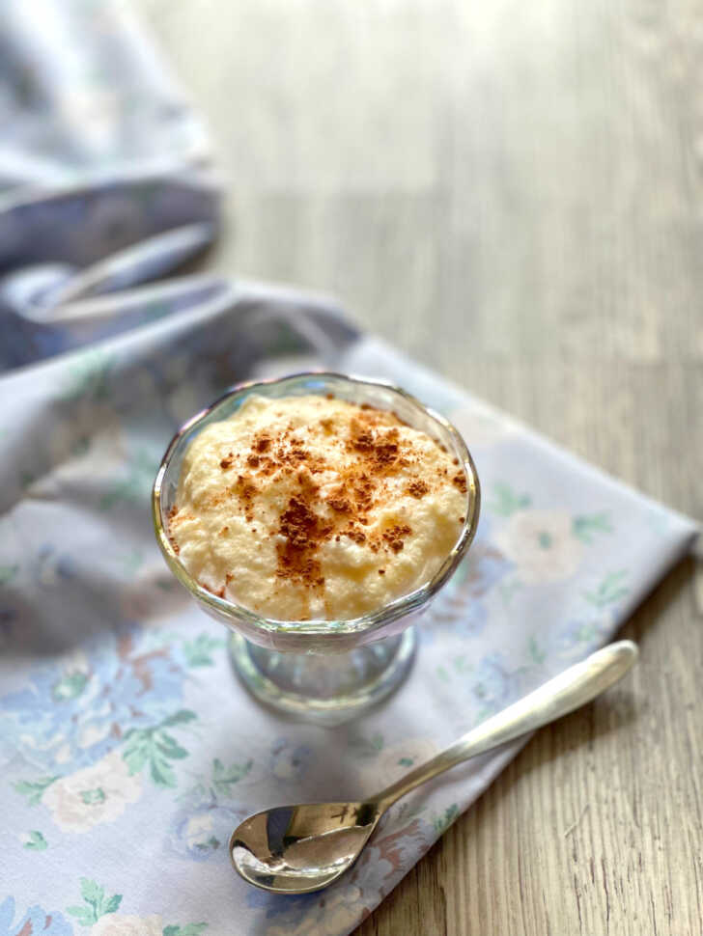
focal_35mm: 77
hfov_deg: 19.1
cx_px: 352
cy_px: 468
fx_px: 2084
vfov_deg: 25.3
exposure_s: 1/121
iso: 250
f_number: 2.8
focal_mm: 9
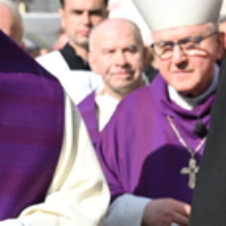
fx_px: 1064
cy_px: 185
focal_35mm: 144
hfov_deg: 12.0
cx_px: 224
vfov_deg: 12.1
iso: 500
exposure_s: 1/3200
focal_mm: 35
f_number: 4.5
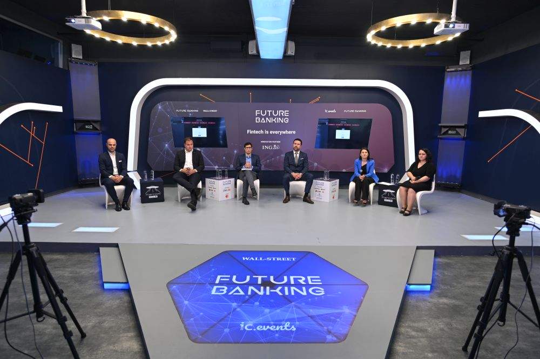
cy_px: 180
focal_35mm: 20
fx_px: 300
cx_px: 270
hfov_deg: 84.0
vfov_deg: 61.8
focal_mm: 20
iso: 200
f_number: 2.8
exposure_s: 1/100
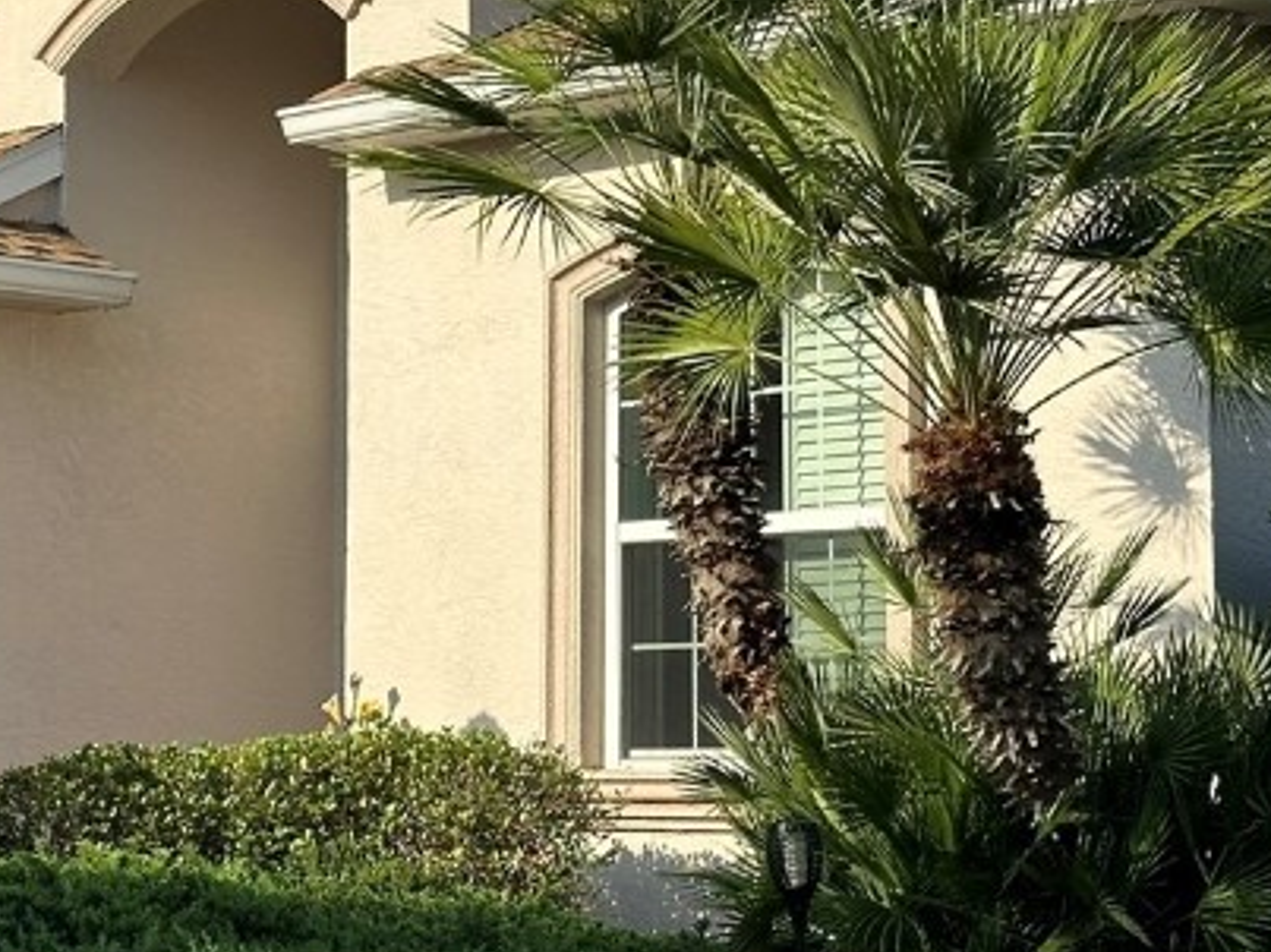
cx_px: 57
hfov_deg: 15.9
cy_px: 136
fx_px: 4478
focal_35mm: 122
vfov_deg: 12.1
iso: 64
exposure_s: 1/3367
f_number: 1.78
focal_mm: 6.86
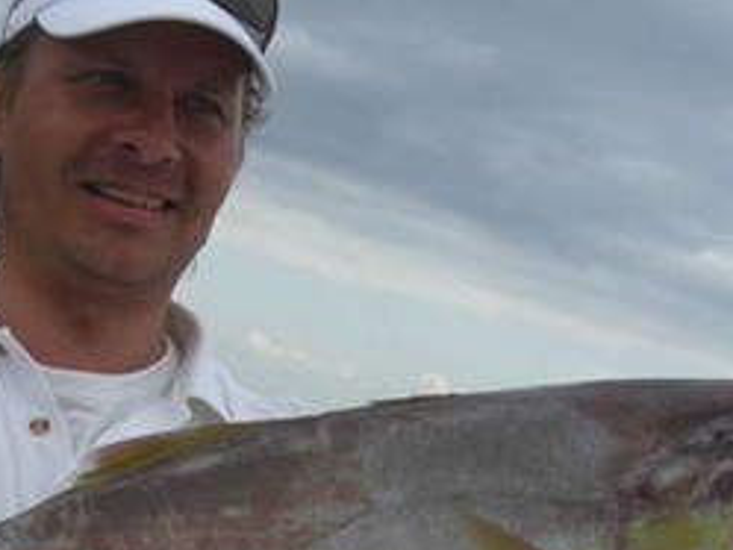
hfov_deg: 20.3
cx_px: 203
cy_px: 574
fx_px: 2034
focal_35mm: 96
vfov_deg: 15.1
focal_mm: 7.9
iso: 80
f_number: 4
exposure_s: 1/500
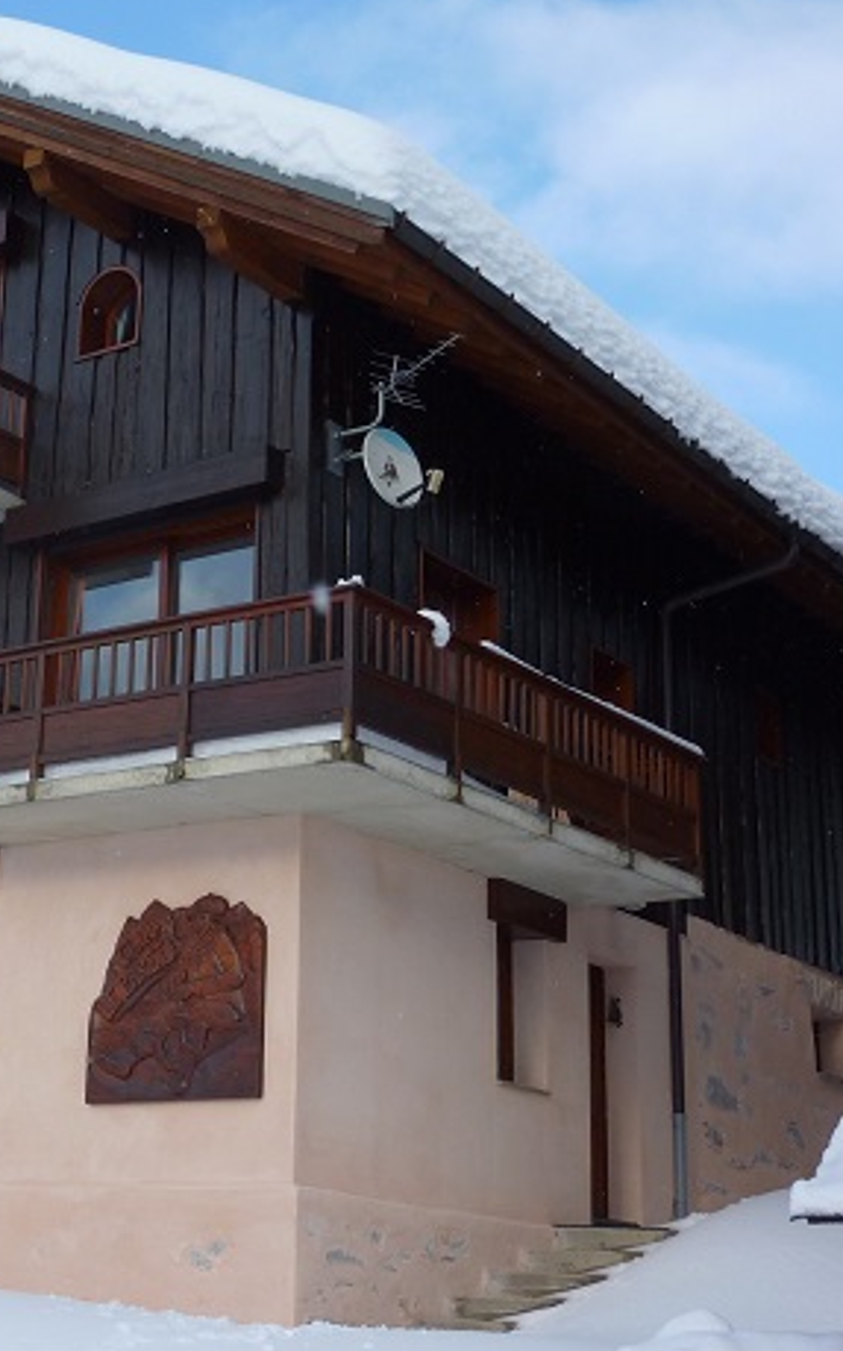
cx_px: 50
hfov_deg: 21.4
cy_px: 661
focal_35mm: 59
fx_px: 2172
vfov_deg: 34.6
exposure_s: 1/400
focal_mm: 6.5
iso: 80
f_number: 3.6
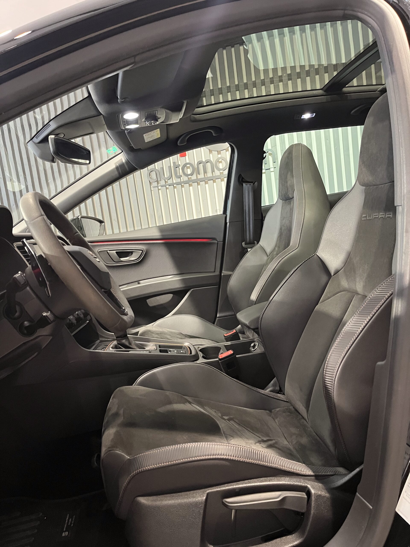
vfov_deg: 67.3
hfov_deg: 53.1
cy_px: 274
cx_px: 205
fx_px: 411
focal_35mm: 26
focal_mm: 5.1
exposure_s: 1/50
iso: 500
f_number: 1.6
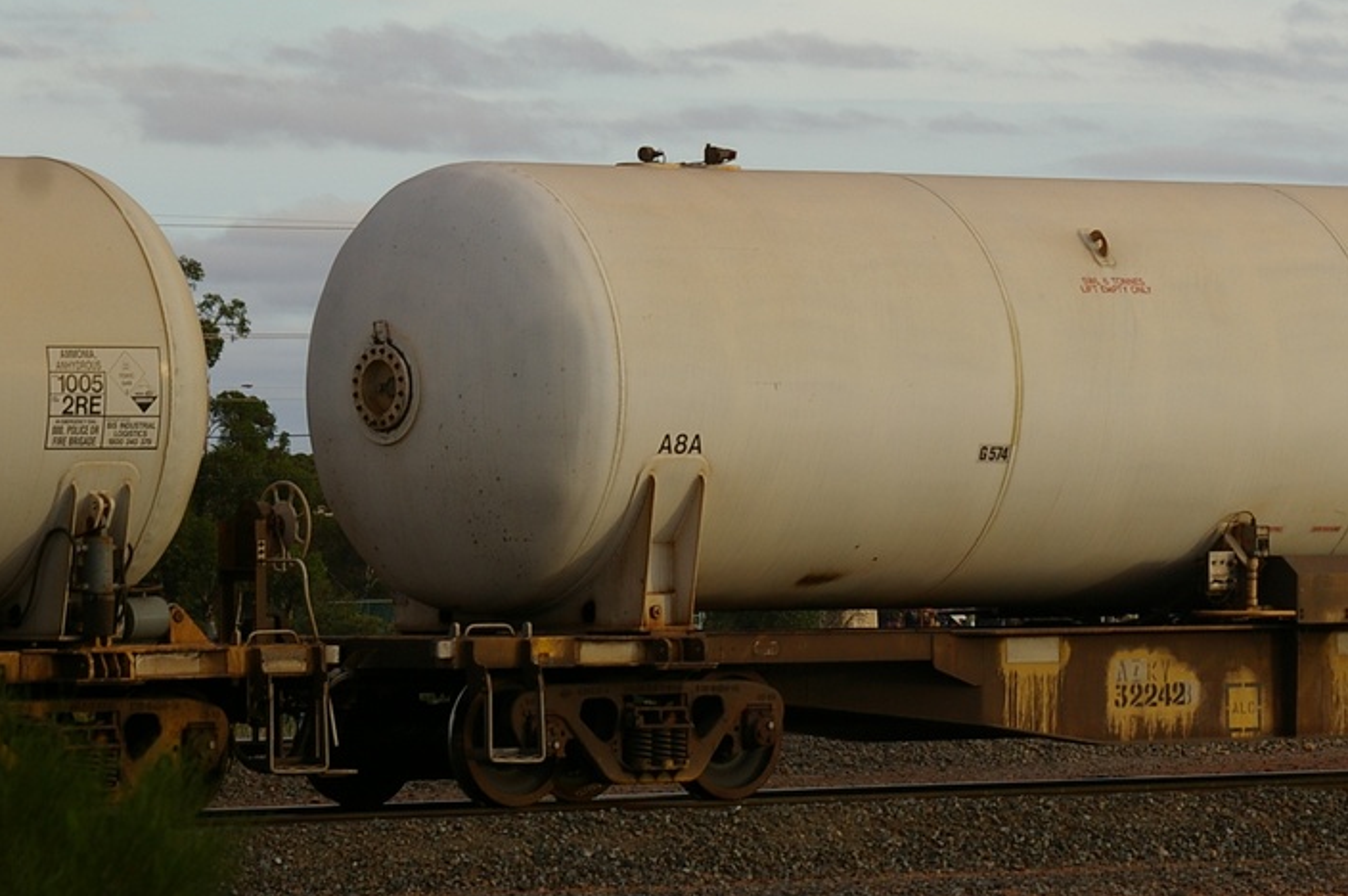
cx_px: 1176
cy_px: 426
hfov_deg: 8.6
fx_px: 8978
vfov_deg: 5.7
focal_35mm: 240
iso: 200
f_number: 6.7
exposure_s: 1/250
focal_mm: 88
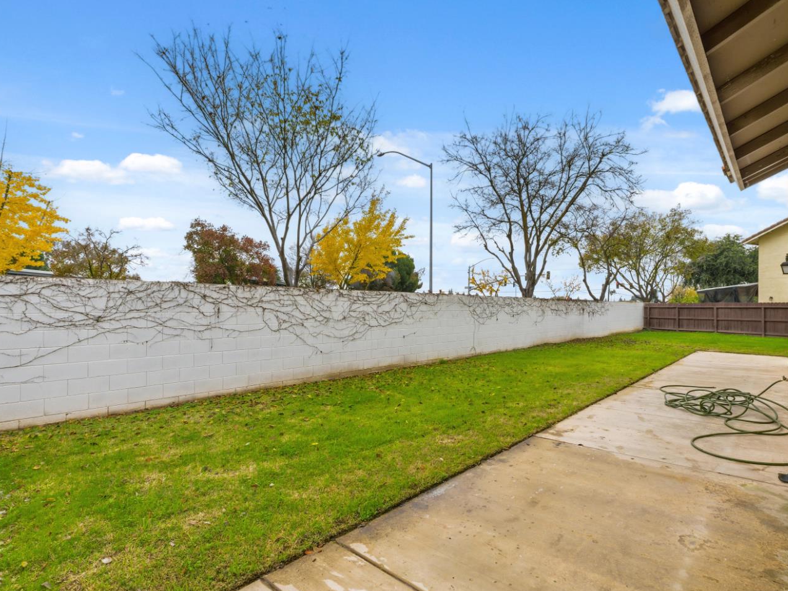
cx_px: 436
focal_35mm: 17
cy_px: 309
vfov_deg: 74.7
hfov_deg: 90.7
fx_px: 387
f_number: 7.1
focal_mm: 10
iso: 100
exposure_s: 1/500
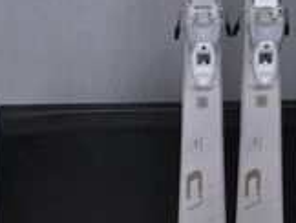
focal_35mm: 88
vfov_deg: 15.4
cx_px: 233
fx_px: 754
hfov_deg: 22.0
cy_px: -124
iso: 3200
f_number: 11
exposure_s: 1/125
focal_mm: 22
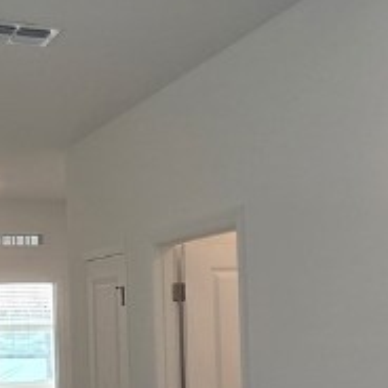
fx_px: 812
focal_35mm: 64
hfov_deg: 26.8
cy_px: 316
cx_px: 152
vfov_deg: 26.3
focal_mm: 2.2
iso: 100
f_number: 2.2
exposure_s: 1/120
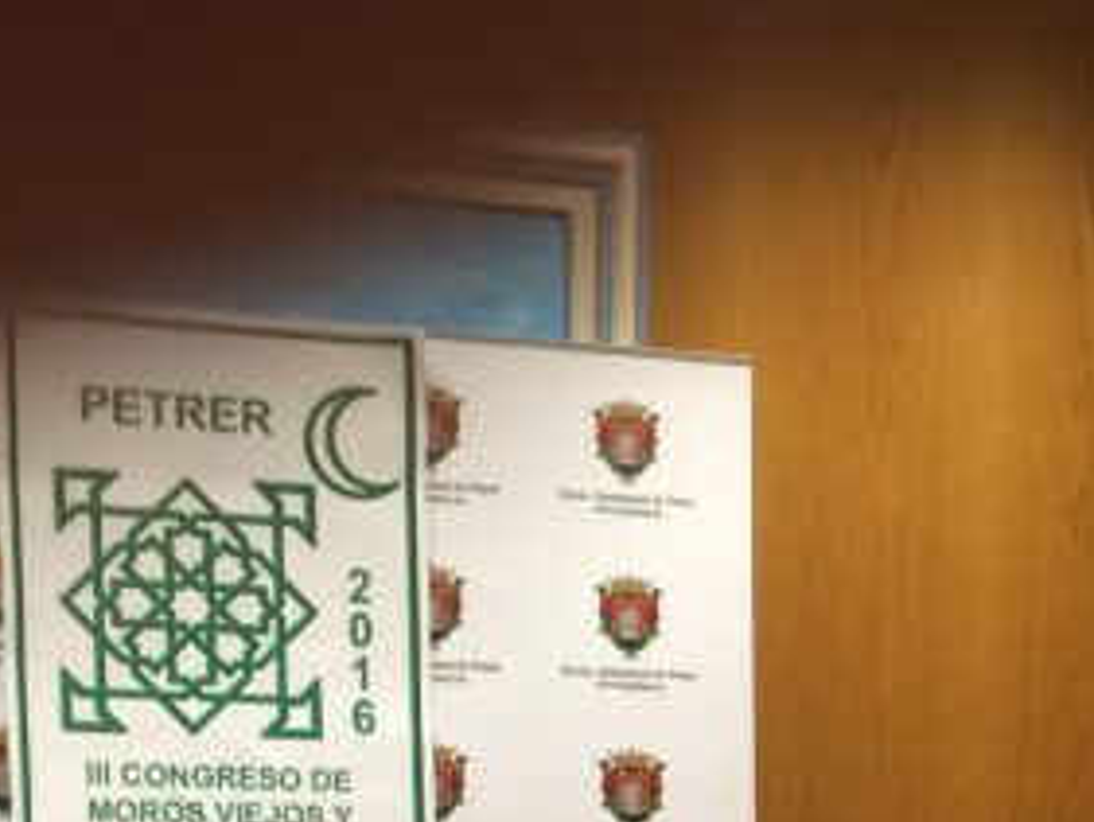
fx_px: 3130
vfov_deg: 14.0
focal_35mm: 99
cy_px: 1243
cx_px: 829
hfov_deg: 19.7
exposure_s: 1/33
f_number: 2.2
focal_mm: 4.15
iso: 50
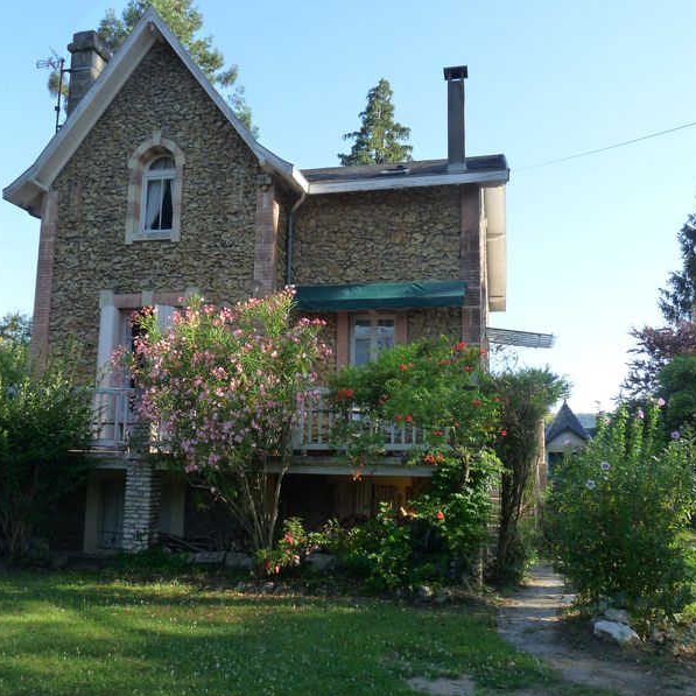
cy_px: 349
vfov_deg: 51.1
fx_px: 728
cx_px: 319
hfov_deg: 51.0
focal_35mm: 32
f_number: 4
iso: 160
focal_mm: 4.8
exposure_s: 1/200
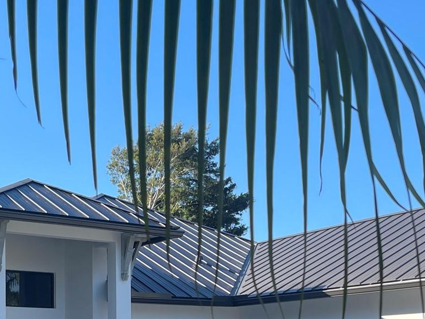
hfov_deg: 29.3
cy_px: 329
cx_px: 177
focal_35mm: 66
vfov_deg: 21.4
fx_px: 810
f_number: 1.6
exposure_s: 1/1309
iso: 32
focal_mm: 5.1
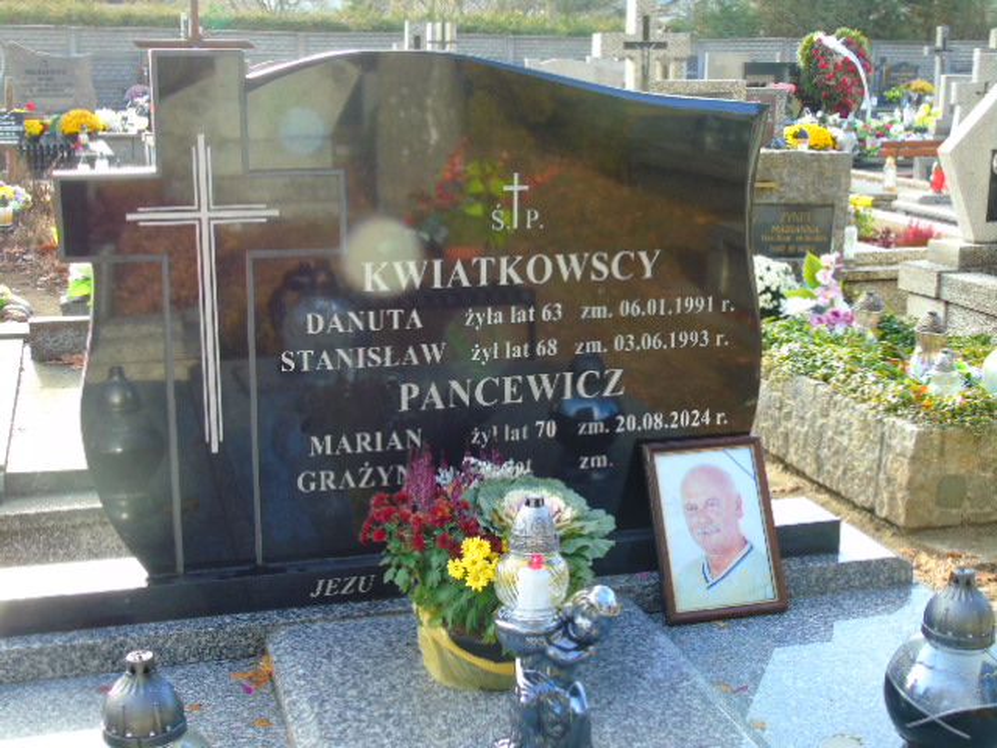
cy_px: 374
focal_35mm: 46
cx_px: 498
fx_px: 1325
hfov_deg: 41.2
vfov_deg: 31.5
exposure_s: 1/50
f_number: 4.1
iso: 80
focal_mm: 8.2
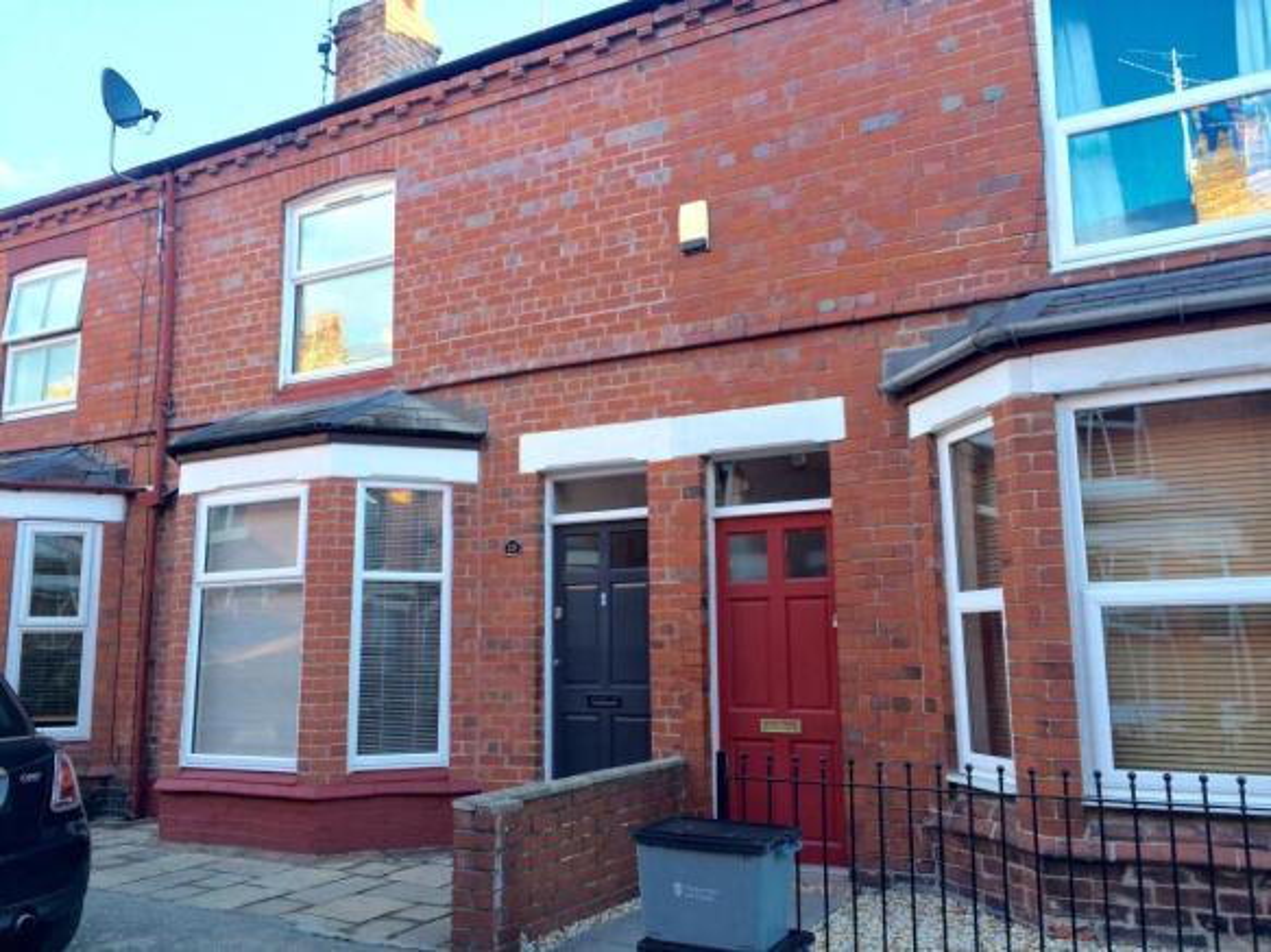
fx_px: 1065
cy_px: 476
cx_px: 636
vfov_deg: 48.2
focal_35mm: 29
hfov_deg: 61.7
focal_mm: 4.15
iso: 32
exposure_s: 1/107
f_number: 2.2
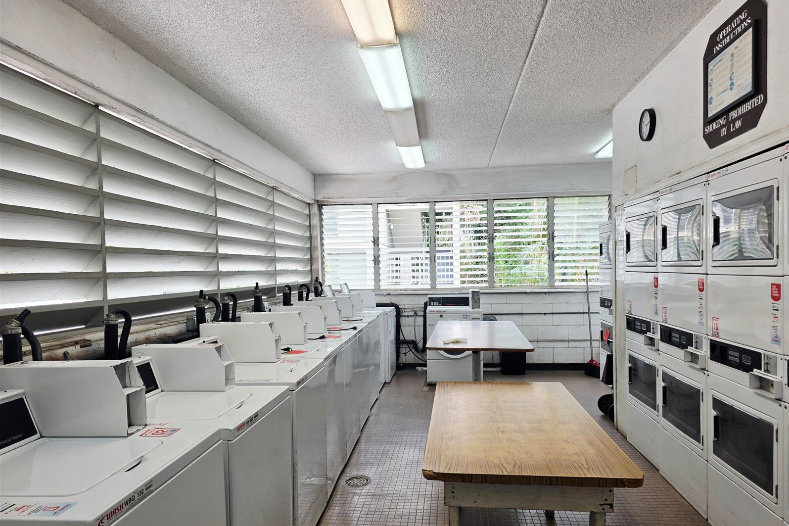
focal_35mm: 24
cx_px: 395
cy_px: 286
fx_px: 526
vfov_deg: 53.1
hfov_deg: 73.7
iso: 25
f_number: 1.7
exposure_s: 1/120
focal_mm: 6.3
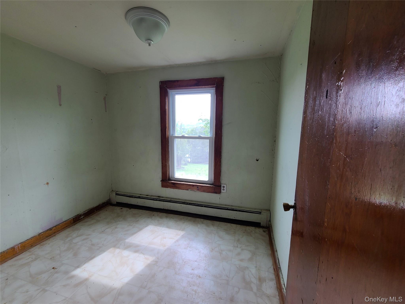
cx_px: 202
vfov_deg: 89.9
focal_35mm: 13
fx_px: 152
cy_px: 152
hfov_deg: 106.2
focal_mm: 2.2
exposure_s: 1/120
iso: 100
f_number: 2.2
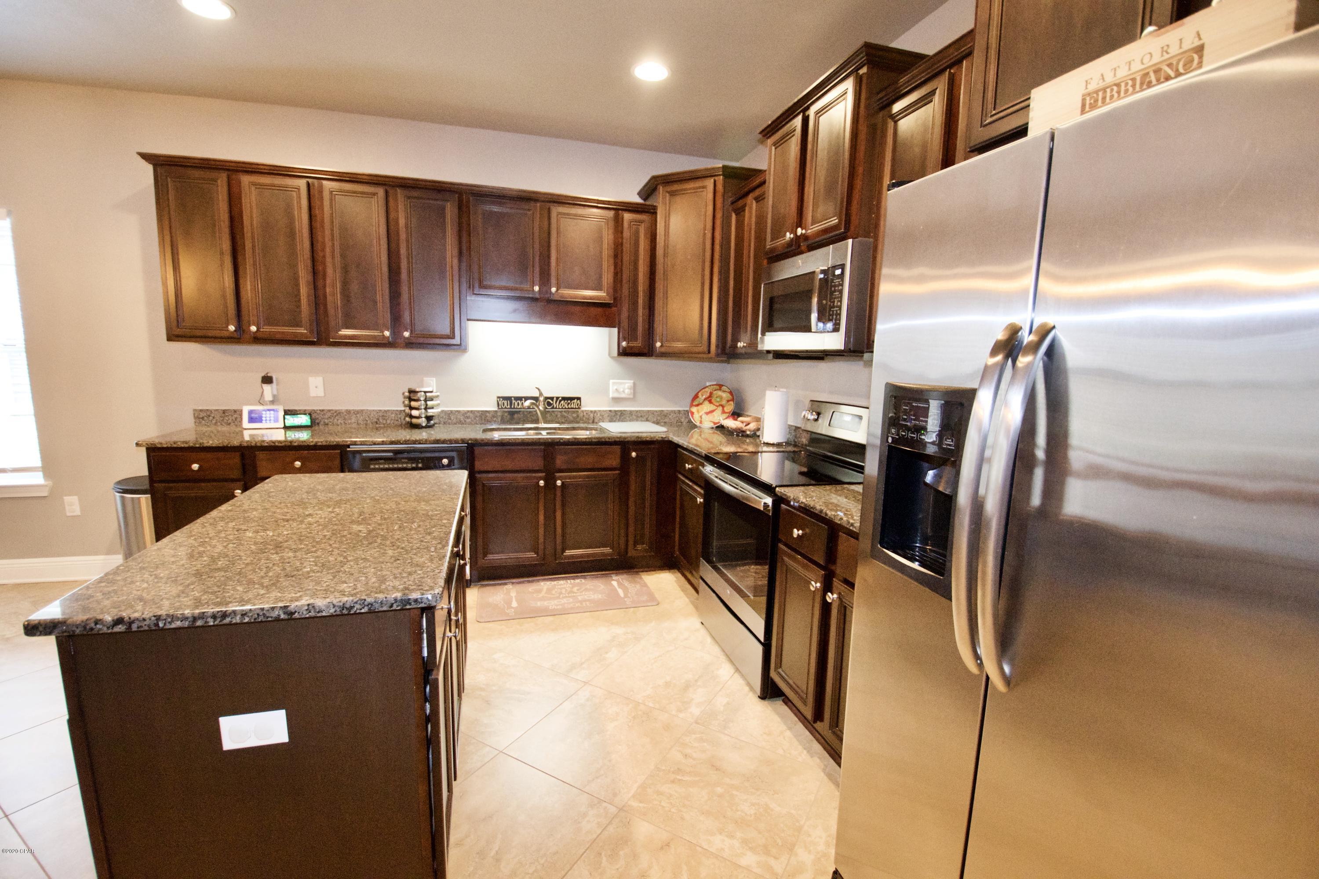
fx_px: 550
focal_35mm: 15
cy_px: 440
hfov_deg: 100.4
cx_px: 660
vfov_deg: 77.3
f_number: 3.5
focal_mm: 10
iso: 3200
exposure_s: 1/60
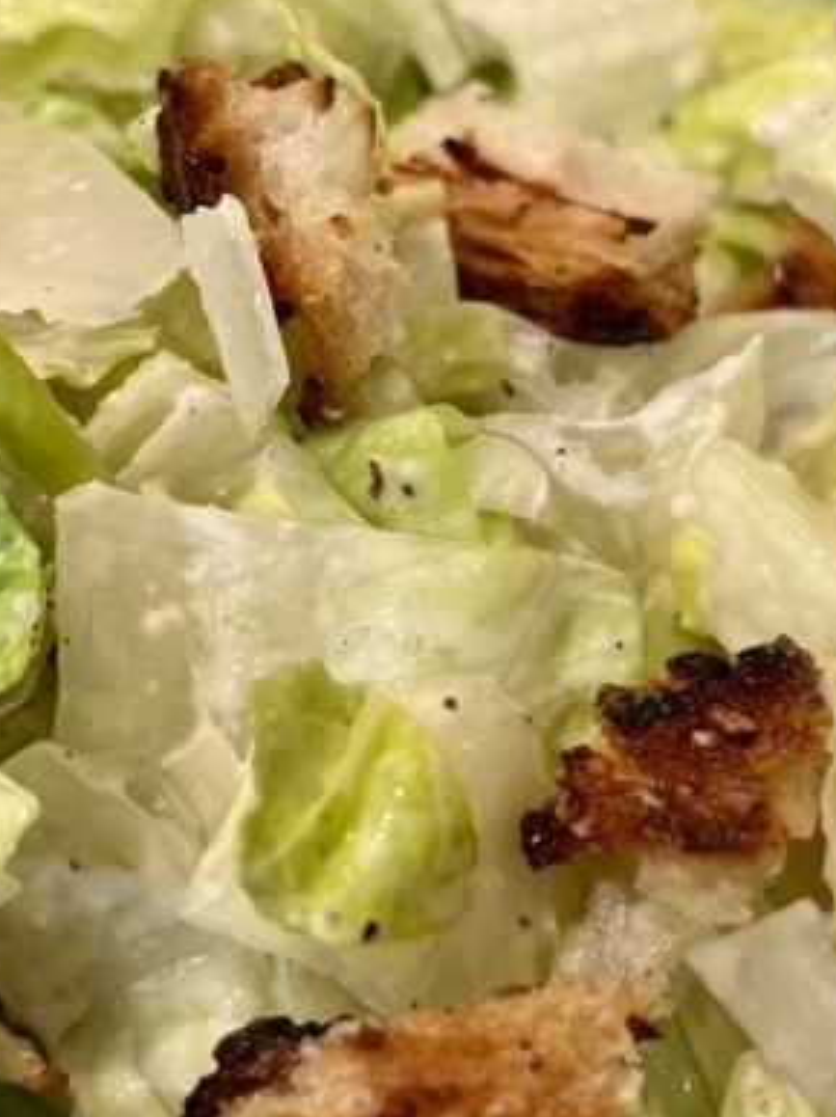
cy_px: 541
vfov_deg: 28.2
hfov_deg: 21.3
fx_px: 2224
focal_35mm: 69
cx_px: 463
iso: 200
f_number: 1.5
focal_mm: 5.7
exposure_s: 1/60
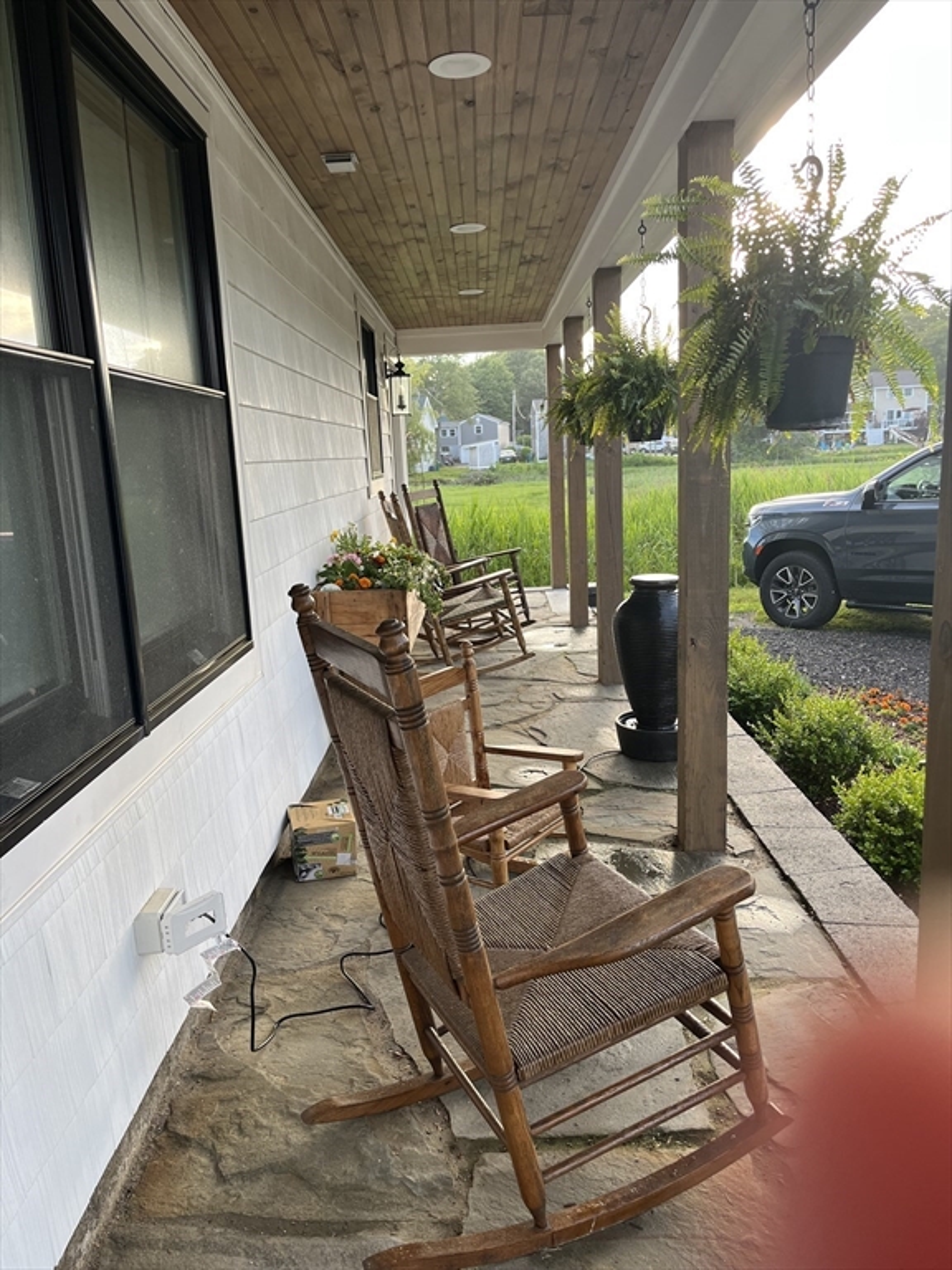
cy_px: 635
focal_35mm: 26
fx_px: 953
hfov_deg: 53.1
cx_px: 476
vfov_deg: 67.3
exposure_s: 1/204
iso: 50
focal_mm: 5.1
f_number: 1.6
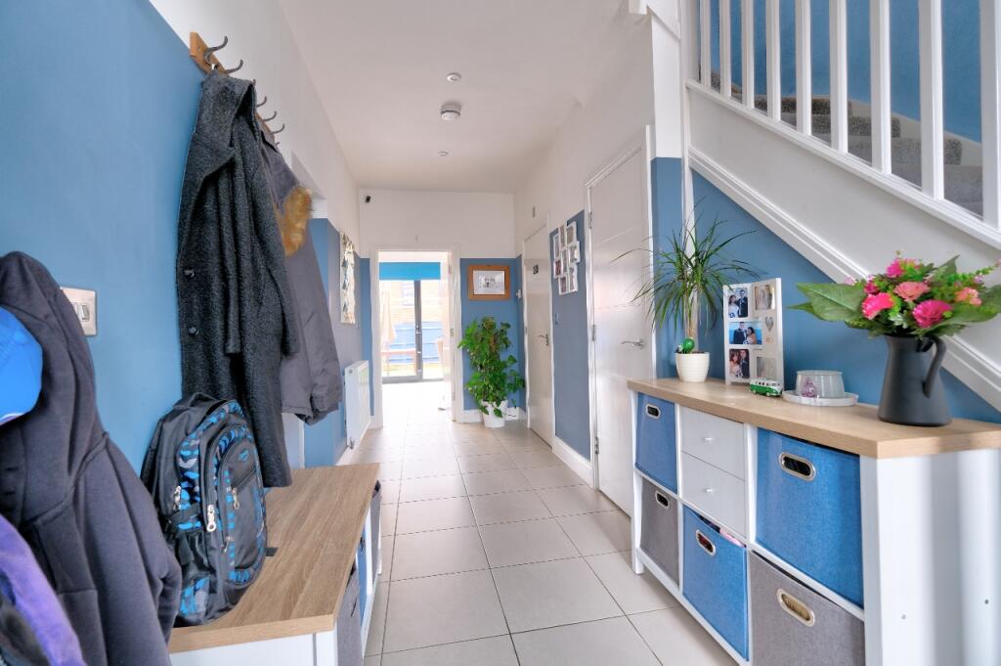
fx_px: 417
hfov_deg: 100.4
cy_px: 333
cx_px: 500
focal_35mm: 15
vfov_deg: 77.2
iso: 200
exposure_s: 1/15
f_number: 4
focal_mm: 10
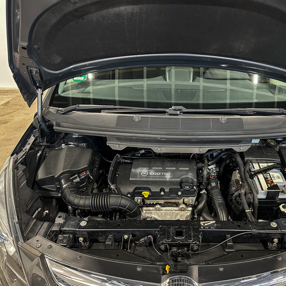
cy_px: 145
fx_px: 271
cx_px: 181
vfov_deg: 55.6
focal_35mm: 29
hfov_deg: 54.9
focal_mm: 6.86
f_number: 1.78
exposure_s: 1/33
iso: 800
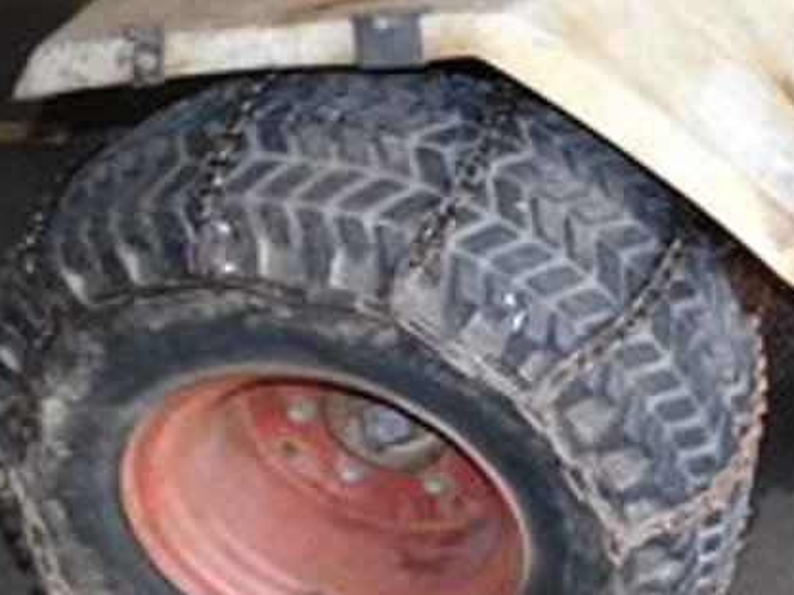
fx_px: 1926
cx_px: 1246
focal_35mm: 84
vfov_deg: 17.5
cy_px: 227
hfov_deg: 19.7
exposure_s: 1/30
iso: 200
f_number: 3
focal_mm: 4
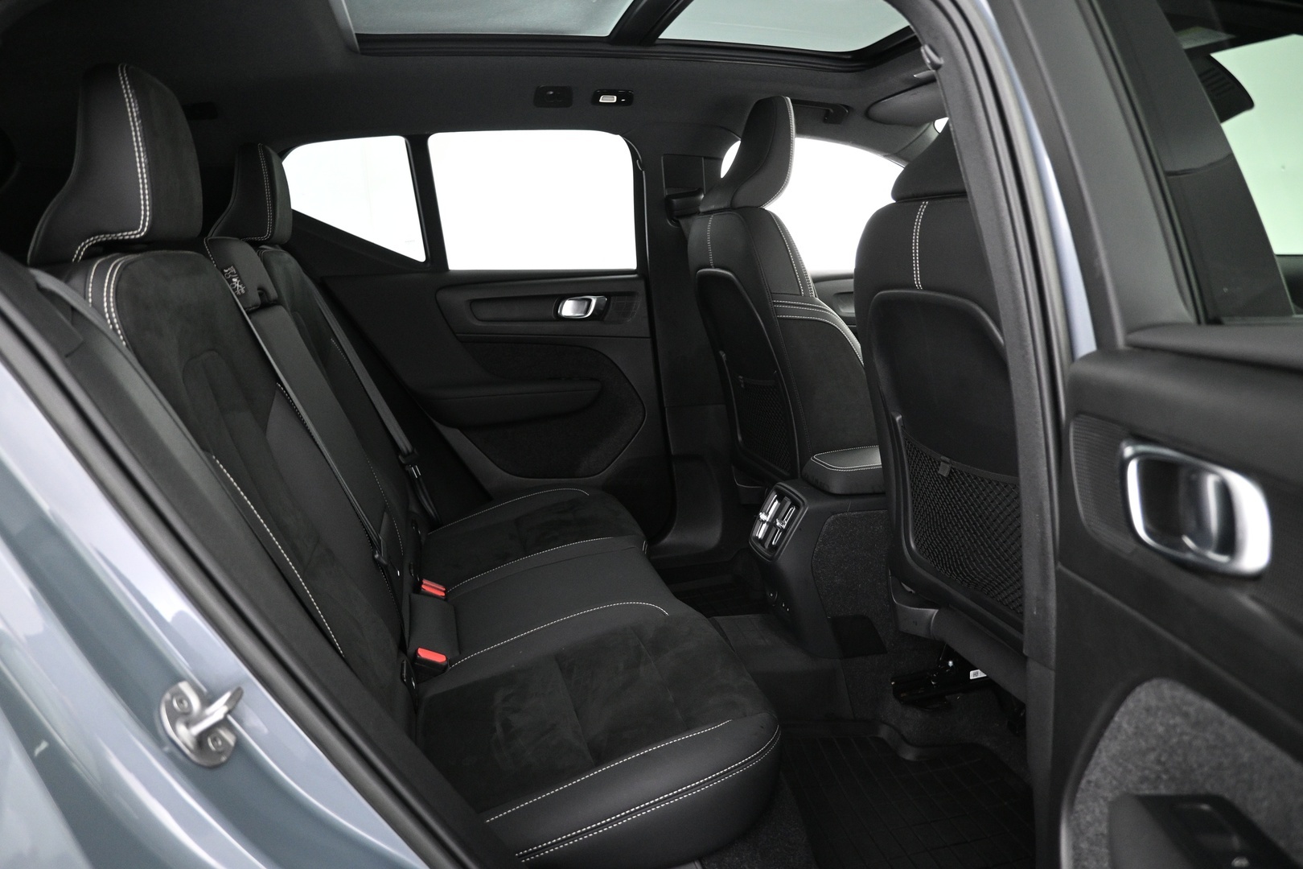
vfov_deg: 53.1
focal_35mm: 24
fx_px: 869
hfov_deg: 73.7
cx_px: 652
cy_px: 434
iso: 1600
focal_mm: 16
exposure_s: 1/13
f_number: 3.5
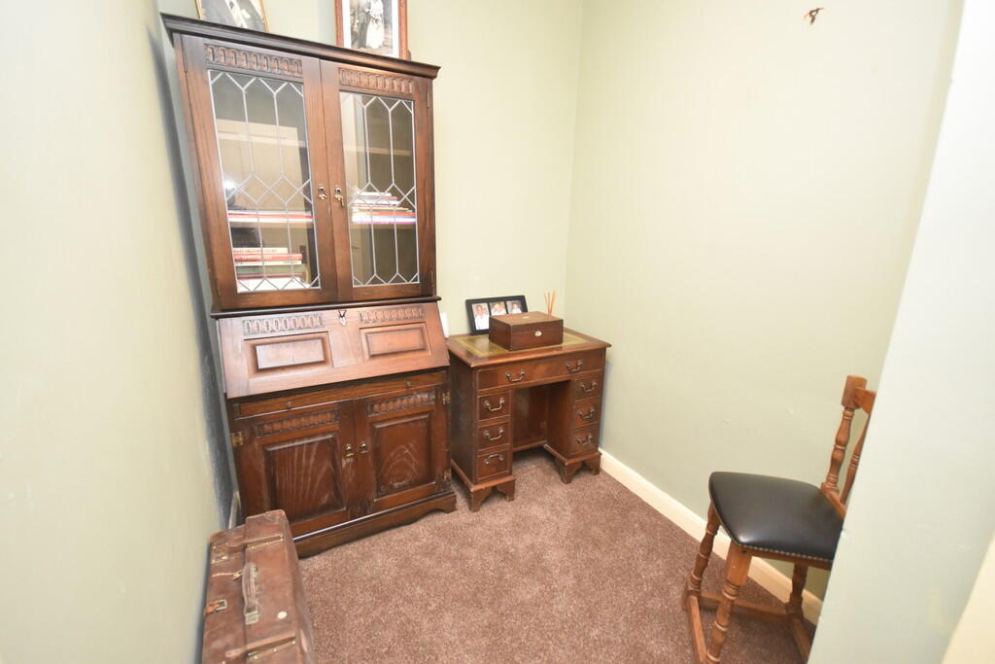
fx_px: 415
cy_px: 332
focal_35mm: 15
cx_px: 498
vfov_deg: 77.3
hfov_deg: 100.4
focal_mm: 10
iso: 3600
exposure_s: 1/60
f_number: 4
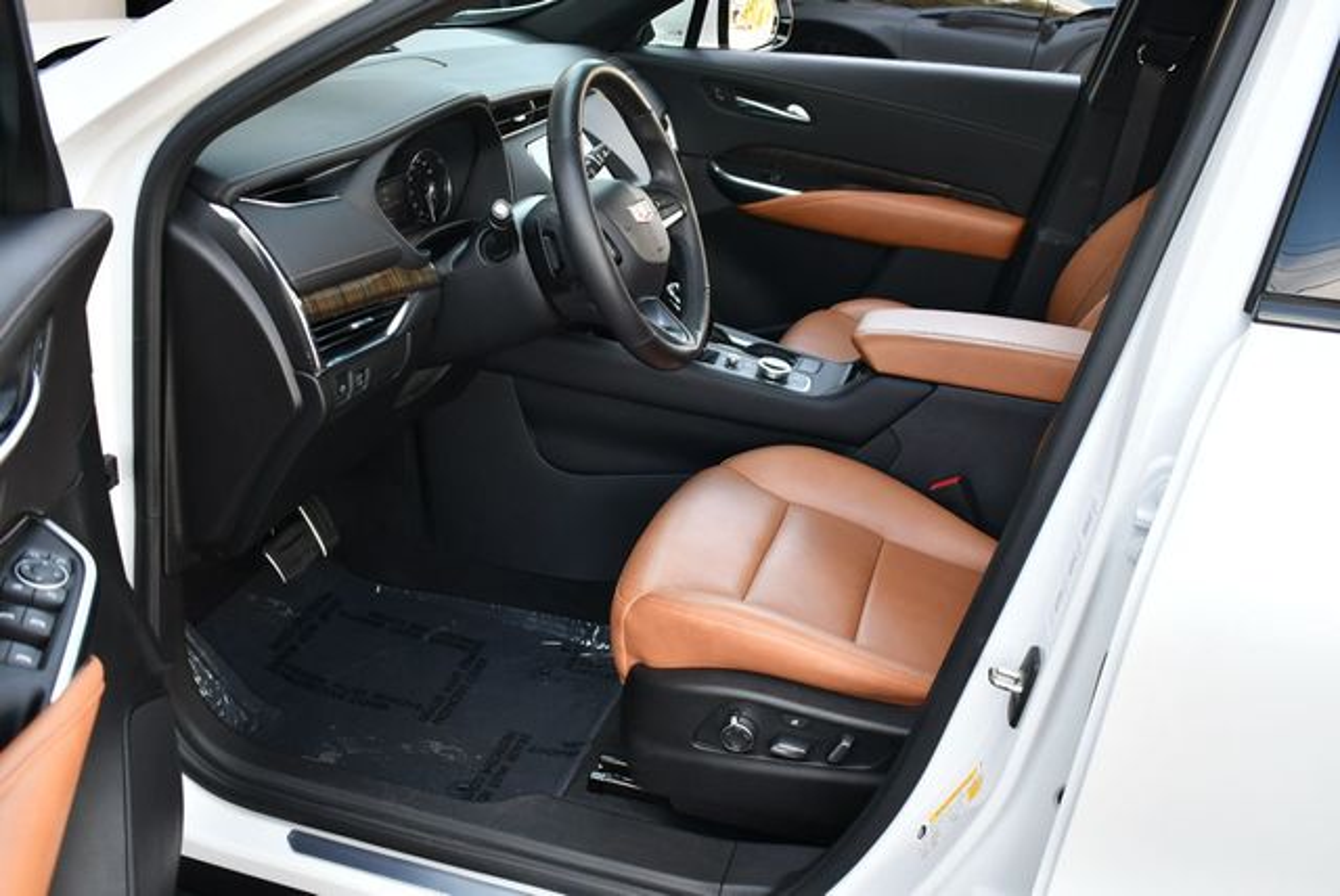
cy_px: 448
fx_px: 1341
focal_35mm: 36
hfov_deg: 53.1
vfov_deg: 36.9
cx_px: 670
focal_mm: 18
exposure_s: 1/250
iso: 450
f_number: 3.5
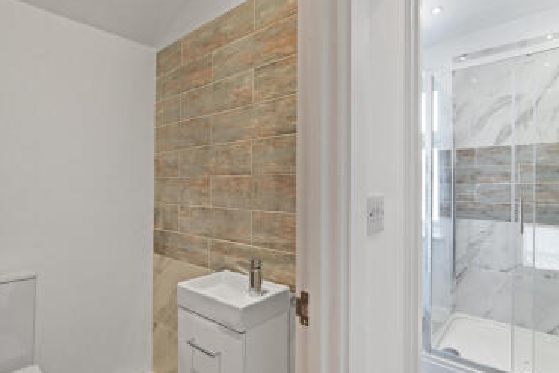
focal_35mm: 18
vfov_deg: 67.4
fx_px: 280
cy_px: 197
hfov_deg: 89.0
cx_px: 332
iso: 1800
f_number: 7.1
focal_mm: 14
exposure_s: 1/20
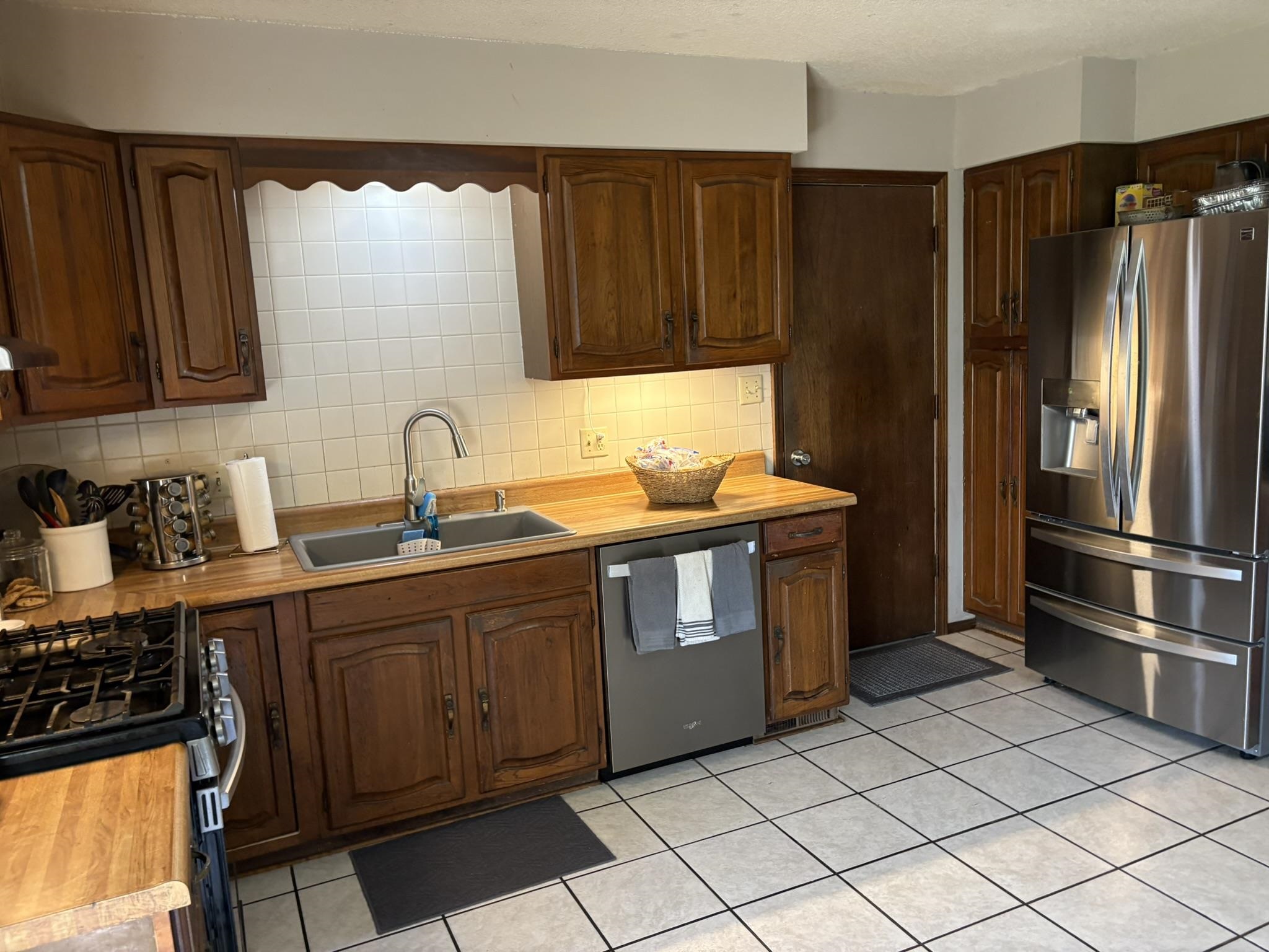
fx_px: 953
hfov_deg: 67.3
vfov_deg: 53.1
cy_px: 476
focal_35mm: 26
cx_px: 634
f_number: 1.6
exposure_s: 1/60
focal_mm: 5.96
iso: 250
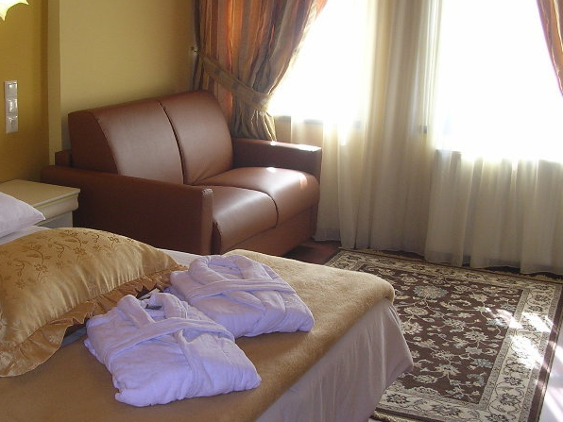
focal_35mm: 51
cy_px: 218
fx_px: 829
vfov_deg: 28.6
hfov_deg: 37.2
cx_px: 200
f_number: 2.8
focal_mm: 5.8
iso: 100
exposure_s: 1/35.9
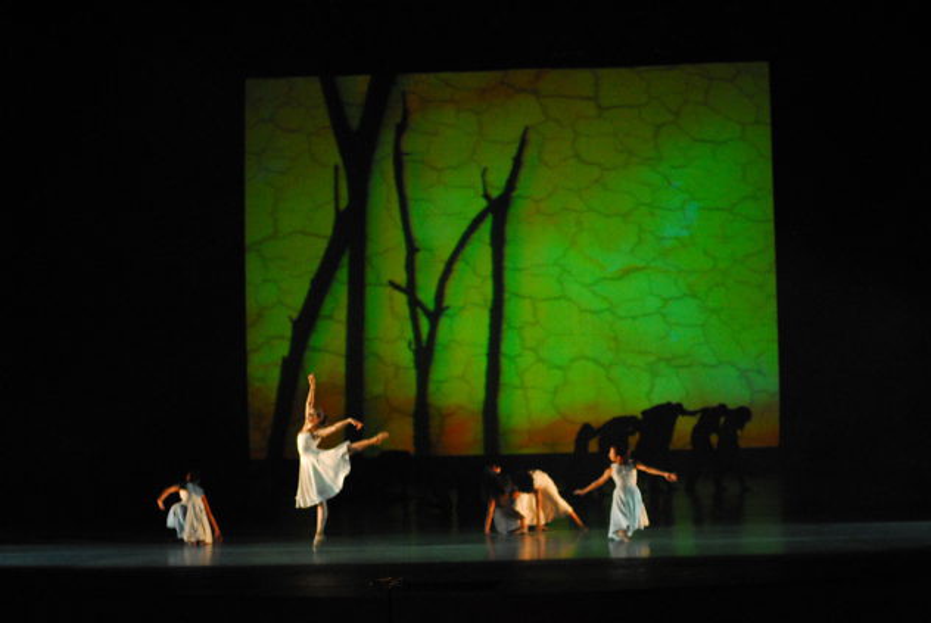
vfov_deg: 18.2
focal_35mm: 75
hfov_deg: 27.0
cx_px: 466
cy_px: 312
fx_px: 1942
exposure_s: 1/80
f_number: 2.2
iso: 1600
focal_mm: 50
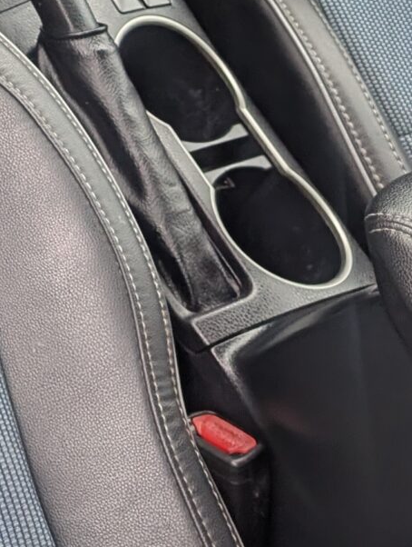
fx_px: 1613
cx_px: -434
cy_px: -208
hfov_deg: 12.6
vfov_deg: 17.7
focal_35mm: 102
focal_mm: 6.9
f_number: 1.68
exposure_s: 1/94.6
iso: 51
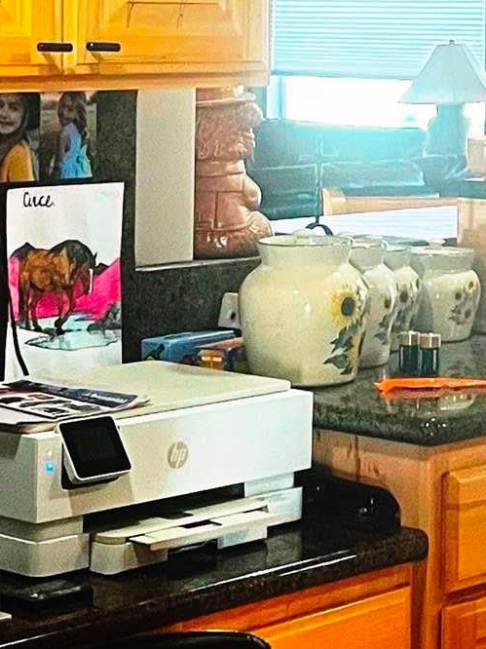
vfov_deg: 16.1
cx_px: 605
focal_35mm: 120
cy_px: 0
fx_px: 2248
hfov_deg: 12.0
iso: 100
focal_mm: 5.1
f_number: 1.6
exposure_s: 1/60
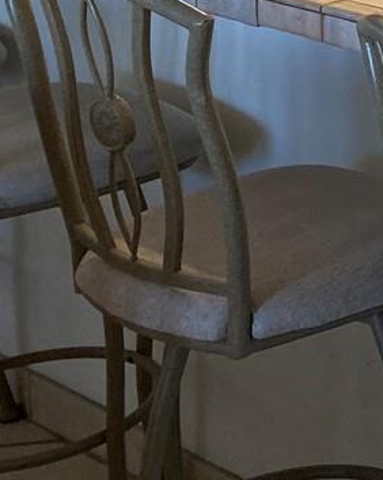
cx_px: 993
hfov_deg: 10.8
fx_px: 1631
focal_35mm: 115
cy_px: -292
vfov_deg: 15.2
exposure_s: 1/120
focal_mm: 4.25
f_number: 1.8
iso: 125
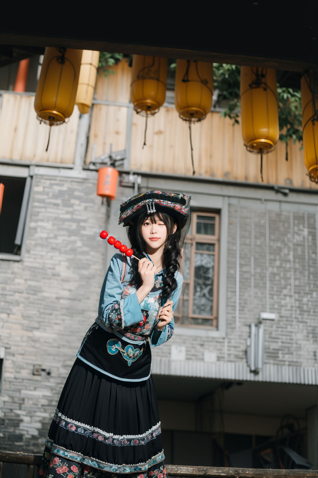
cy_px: 239
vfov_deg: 43.6
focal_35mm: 45
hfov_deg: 29.9
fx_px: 596
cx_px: 159
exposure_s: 1/400
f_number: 1.4
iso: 100
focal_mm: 30
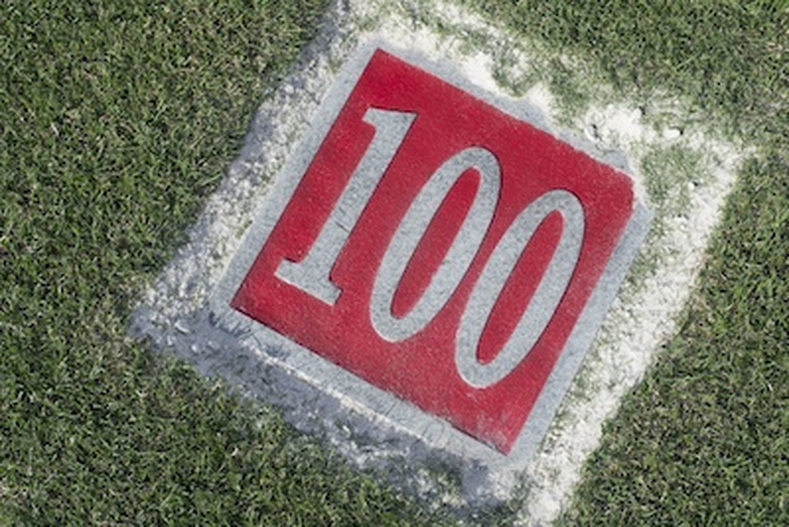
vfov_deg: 26.5
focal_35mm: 51
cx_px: 394
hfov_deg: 38.9
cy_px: 264
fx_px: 1118
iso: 100
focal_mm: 34
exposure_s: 1/200
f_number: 7.1
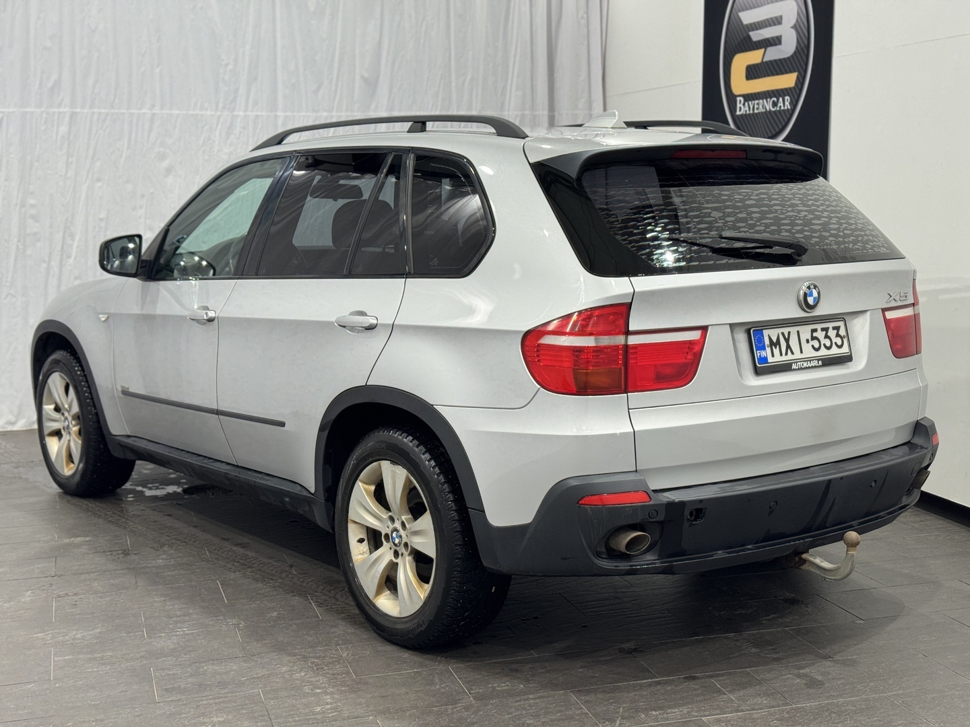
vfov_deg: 30.3
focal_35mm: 48
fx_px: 1345
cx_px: 485
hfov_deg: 39.7
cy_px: 364
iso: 64
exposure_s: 1/100
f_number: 1.78
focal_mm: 6.76
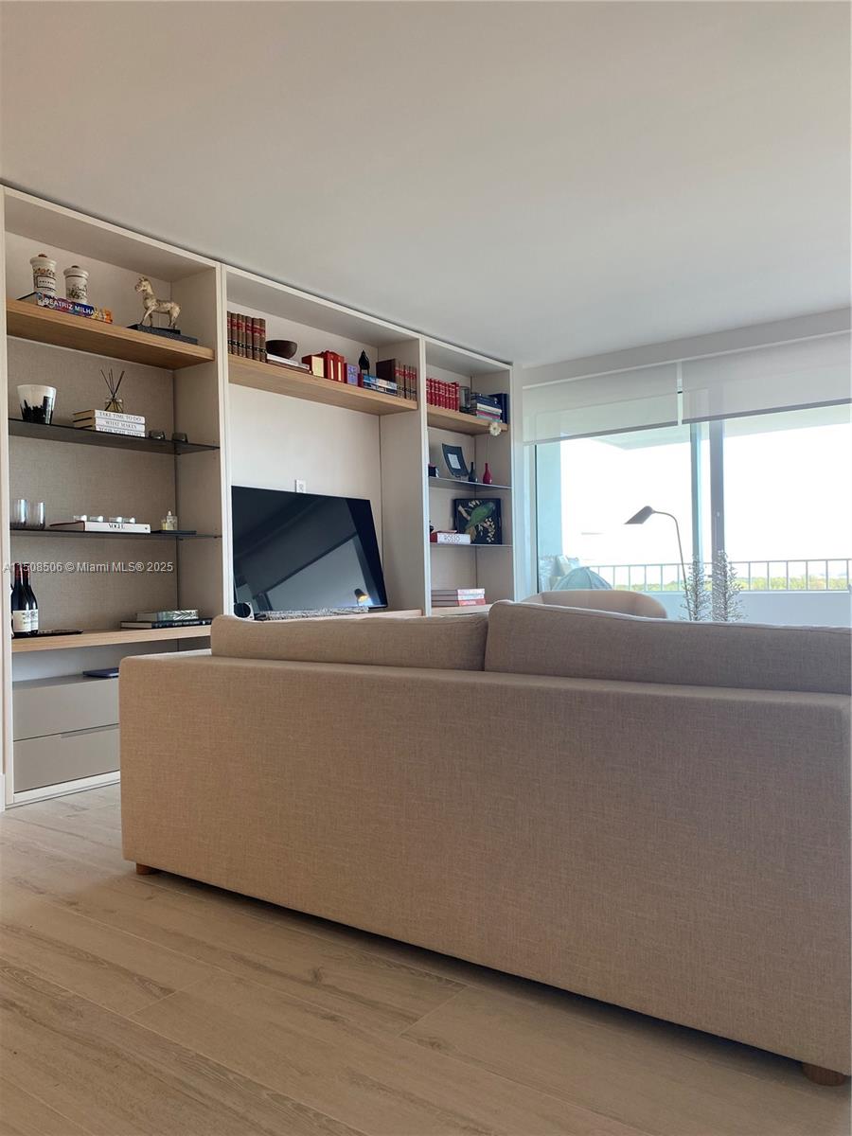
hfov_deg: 53.1
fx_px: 853
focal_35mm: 26
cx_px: 426
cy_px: 568
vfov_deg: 67.3
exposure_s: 1/116
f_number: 1.8
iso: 64
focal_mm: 4.25
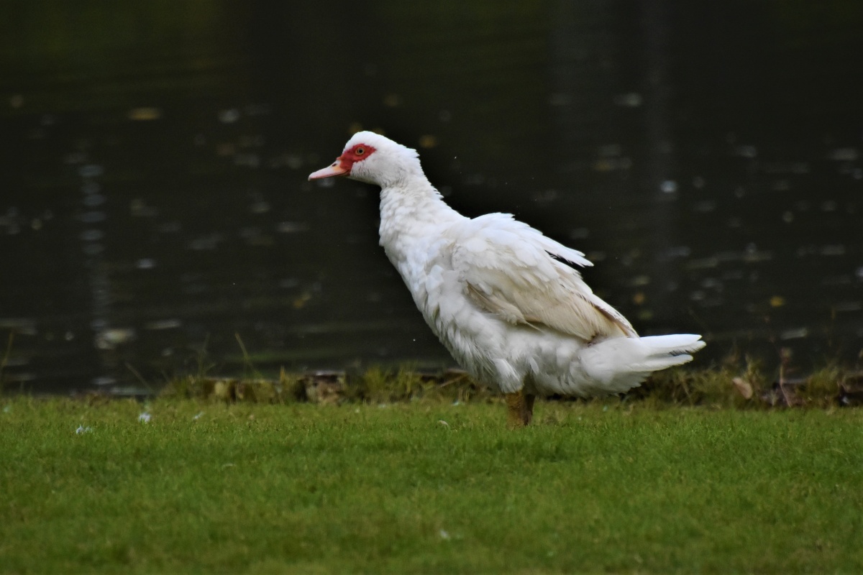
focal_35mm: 495
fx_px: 11865
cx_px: 432
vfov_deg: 2.8
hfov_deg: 4.2
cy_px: 288
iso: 1250
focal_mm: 330
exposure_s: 1/1600
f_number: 6.3
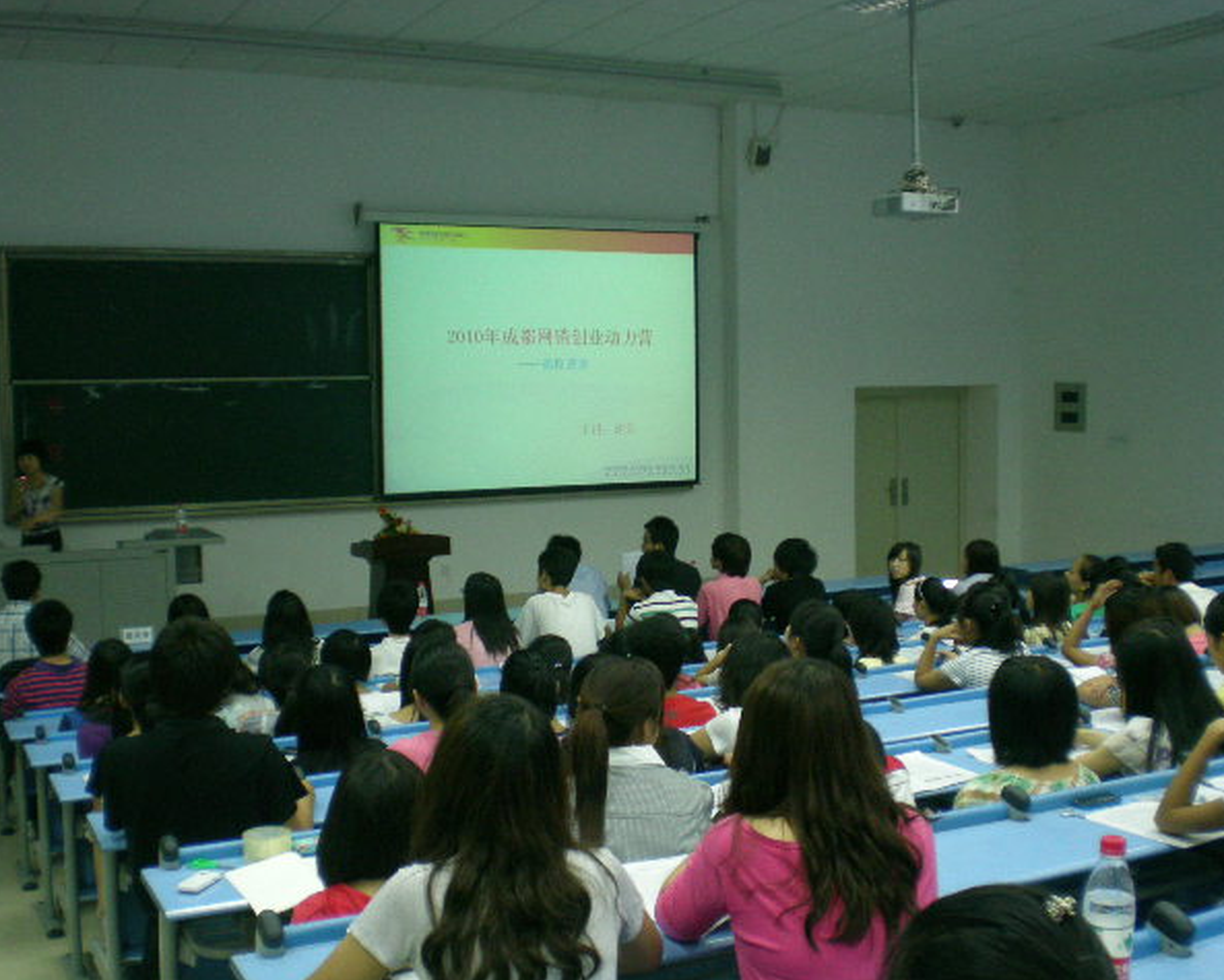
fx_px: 1450
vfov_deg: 37.4
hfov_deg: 45.8
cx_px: 578
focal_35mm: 40
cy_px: 489
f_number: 3.1
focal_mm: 6.3
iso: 200
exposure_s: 1/16
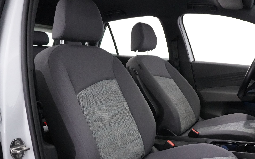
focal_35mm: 32
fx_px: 222
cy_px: 104
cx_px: 160
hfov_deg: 58.9
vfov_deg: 39.0
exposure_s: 1/160
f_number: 3.5
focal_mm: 16
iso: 6400
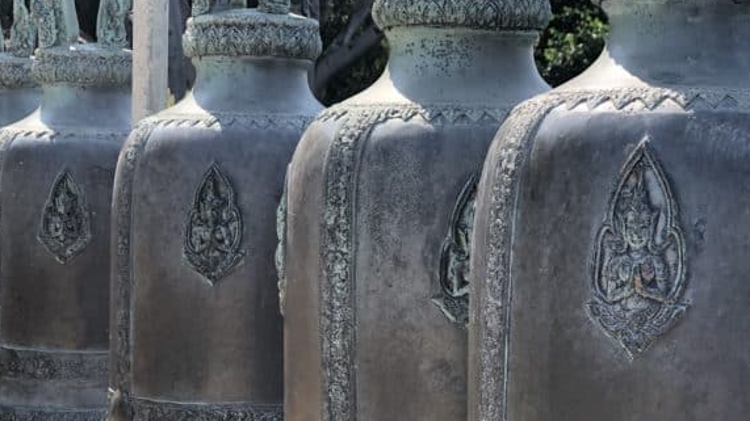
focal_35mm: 87
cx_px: 402
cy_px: 355
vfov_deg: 13.8
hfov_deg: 24.5
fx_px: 1730
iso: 20
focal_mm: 6.6
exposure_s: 1/231
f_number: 2.8
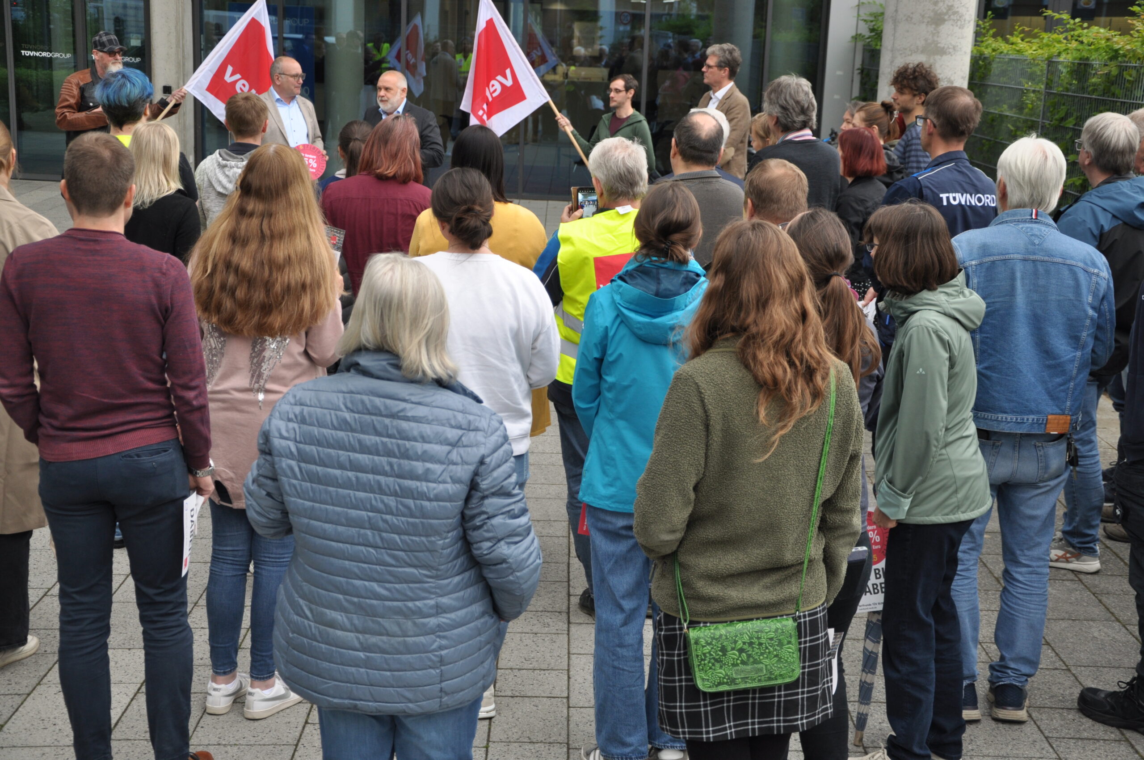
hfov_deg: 35.1
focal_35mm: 57
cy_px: 380
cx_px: 572
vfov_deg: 23.7
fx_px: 1809
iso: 280
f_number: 4.5
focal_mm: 38
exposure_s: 1/200
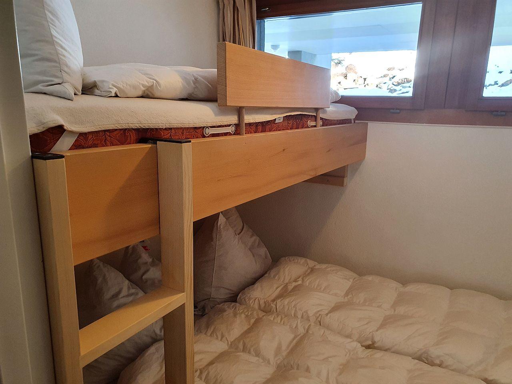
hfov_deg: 67.3
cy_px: 192
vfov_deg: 53.1
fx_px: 385
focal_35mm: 26
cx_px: 256
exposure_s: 1/100
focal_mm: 4.32
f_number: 2.4
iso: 320
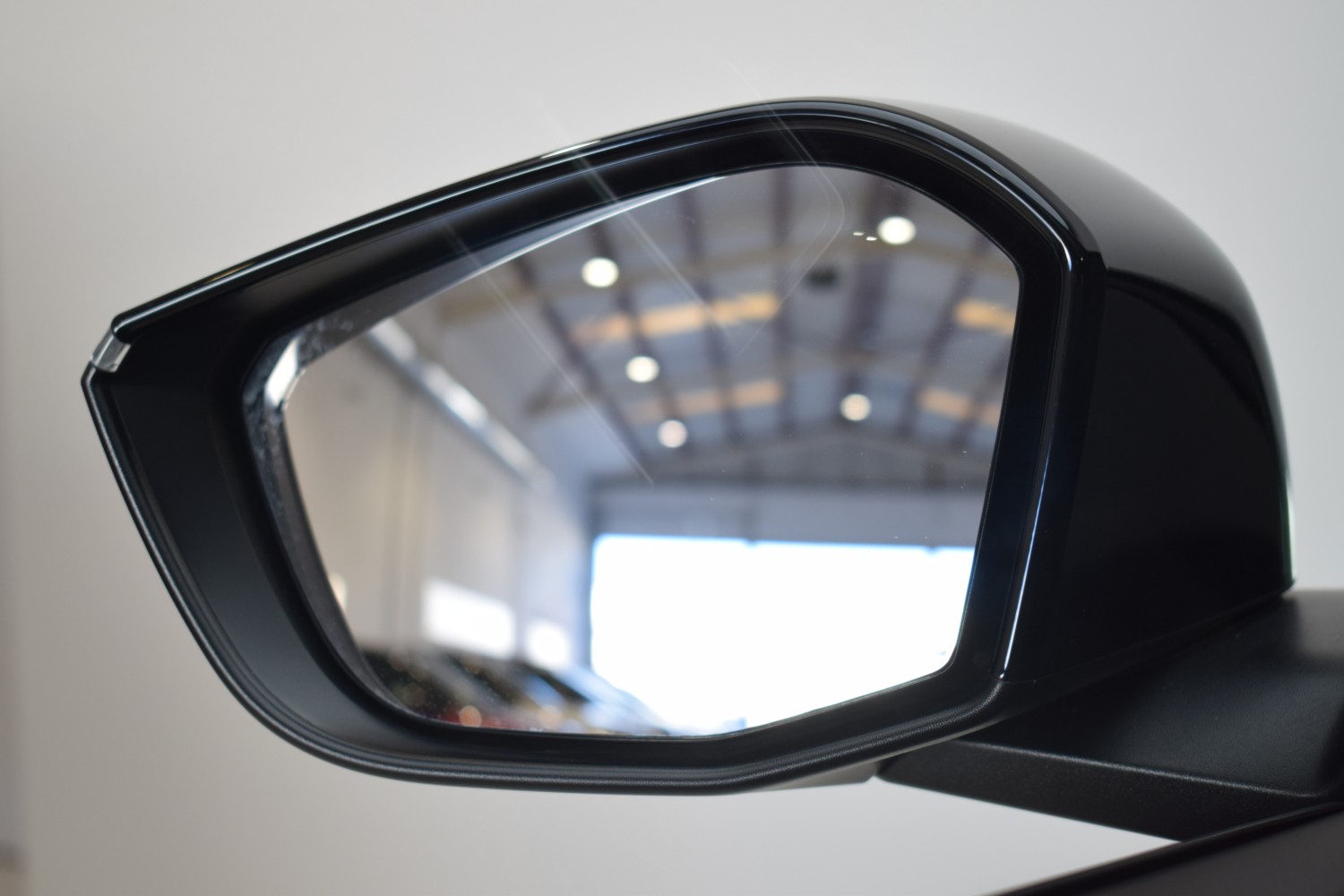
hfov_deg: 31.9
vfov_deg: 21.6
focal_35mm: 63
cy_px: 448
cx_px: 672
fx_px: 2352
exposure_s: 1/60
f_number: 5
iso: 400
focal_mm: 42
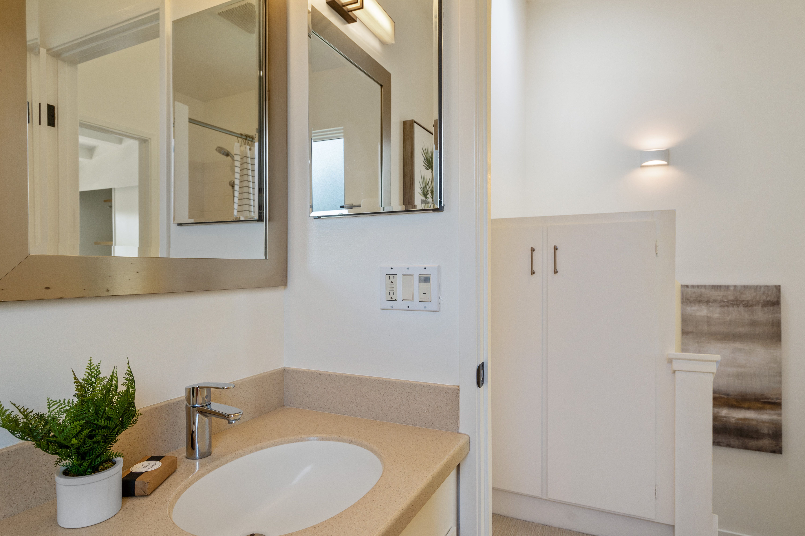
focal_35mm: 19
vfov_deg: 64.6
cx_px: 402
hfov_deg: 86.9
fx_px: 425
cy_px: 268
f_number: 7.1
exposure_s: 1/30
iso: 160
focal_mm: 19
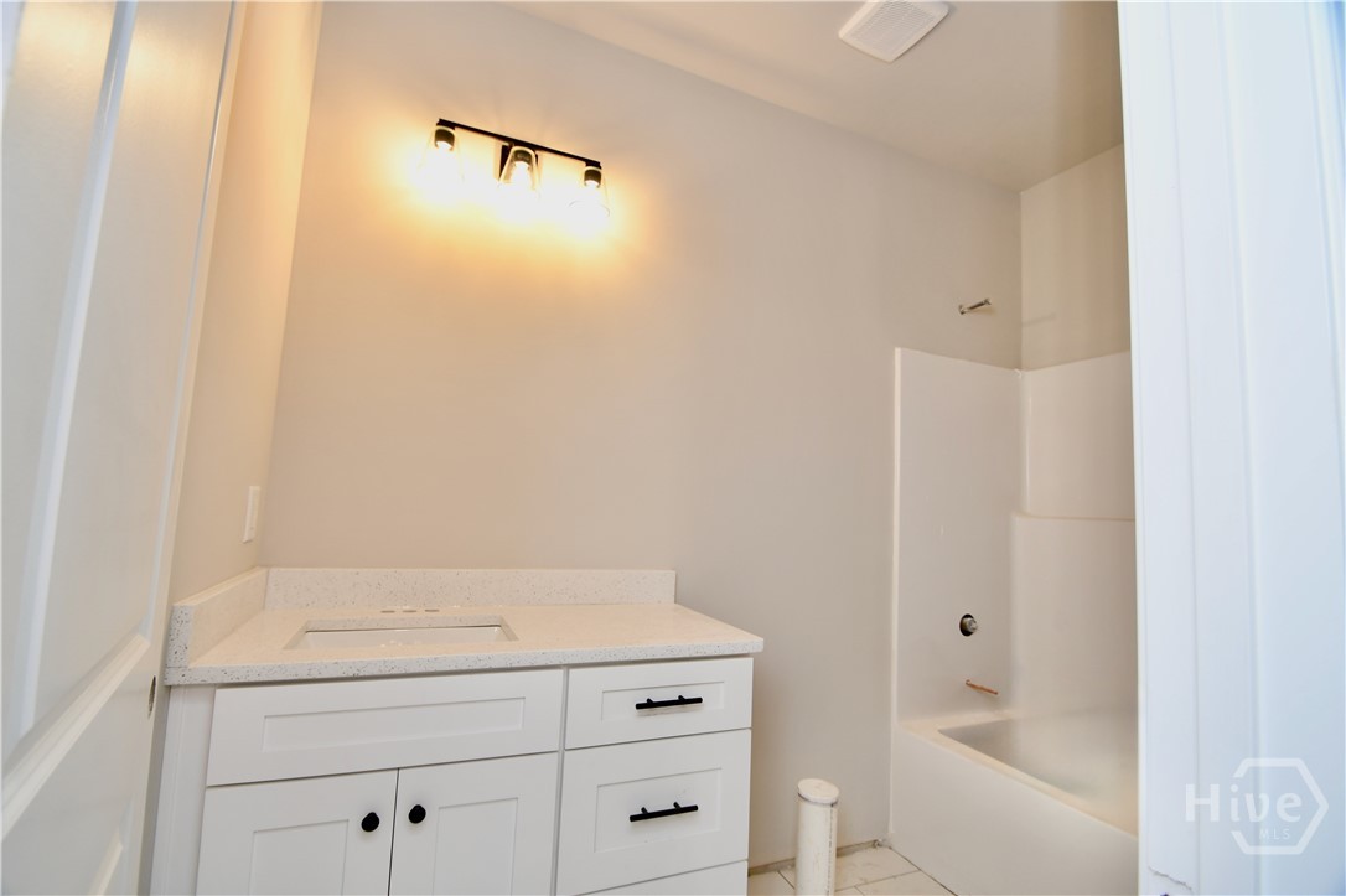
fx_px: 561
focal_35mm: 15
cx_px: 673
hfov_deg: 100.4
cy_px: 448
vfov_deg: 77.3
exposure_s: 1/60
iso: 250
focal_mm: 10
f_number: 4
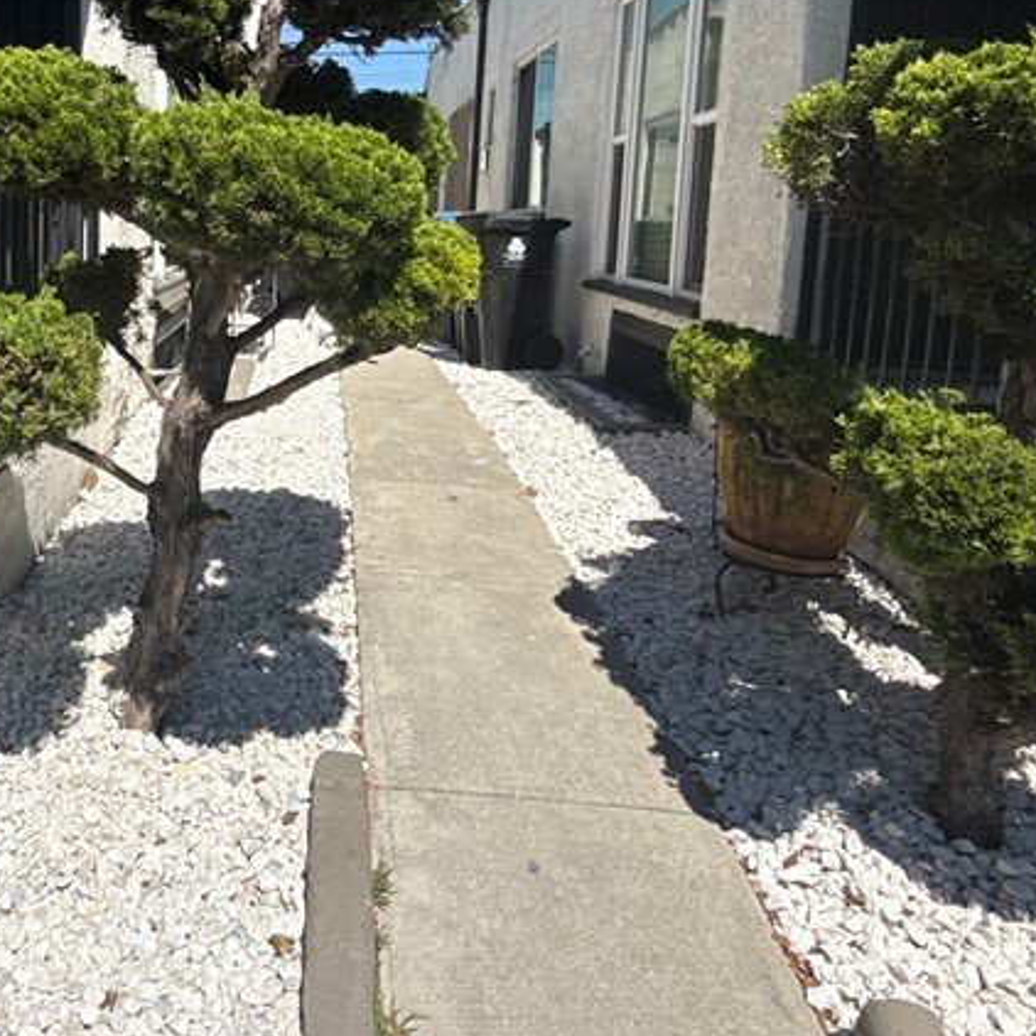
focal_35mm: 30
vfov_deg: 52.4
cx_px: 241
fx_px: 1016
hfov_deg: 51.4
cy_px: 300
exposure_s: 1/2841
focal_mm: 2.22
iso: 50
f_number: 2.2
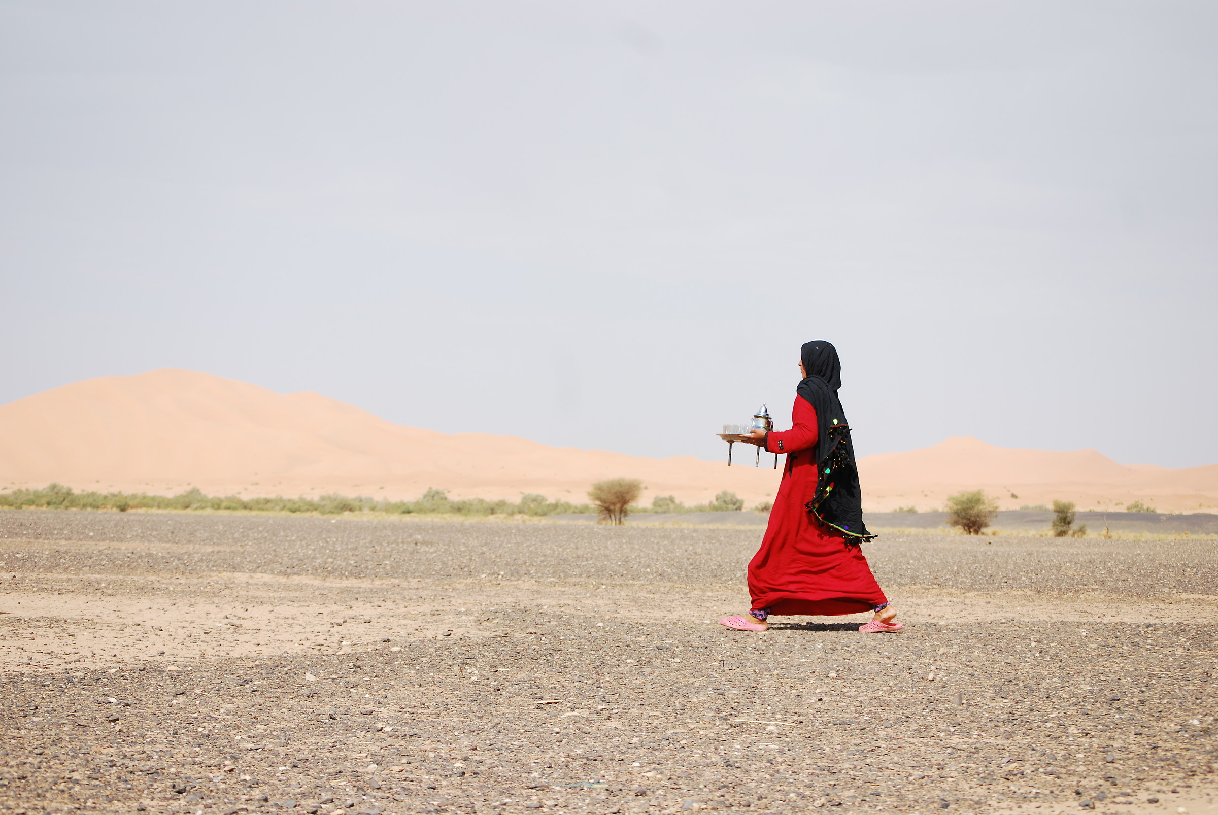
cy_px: 408
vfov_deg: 16.6
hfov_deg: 24.6
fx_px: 2794
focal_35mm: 82
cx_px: 609
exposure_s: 1/500
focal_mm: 55
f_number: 5
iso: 100
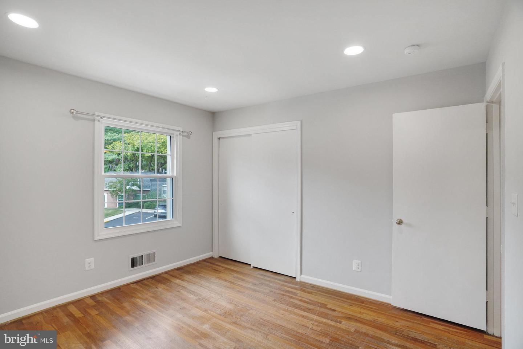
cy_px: 174
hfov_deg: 93.3
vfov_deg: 70.5
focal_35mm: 17
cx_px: 262
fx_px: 247
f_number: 8
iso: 1250
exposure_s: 1/40
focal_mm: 17
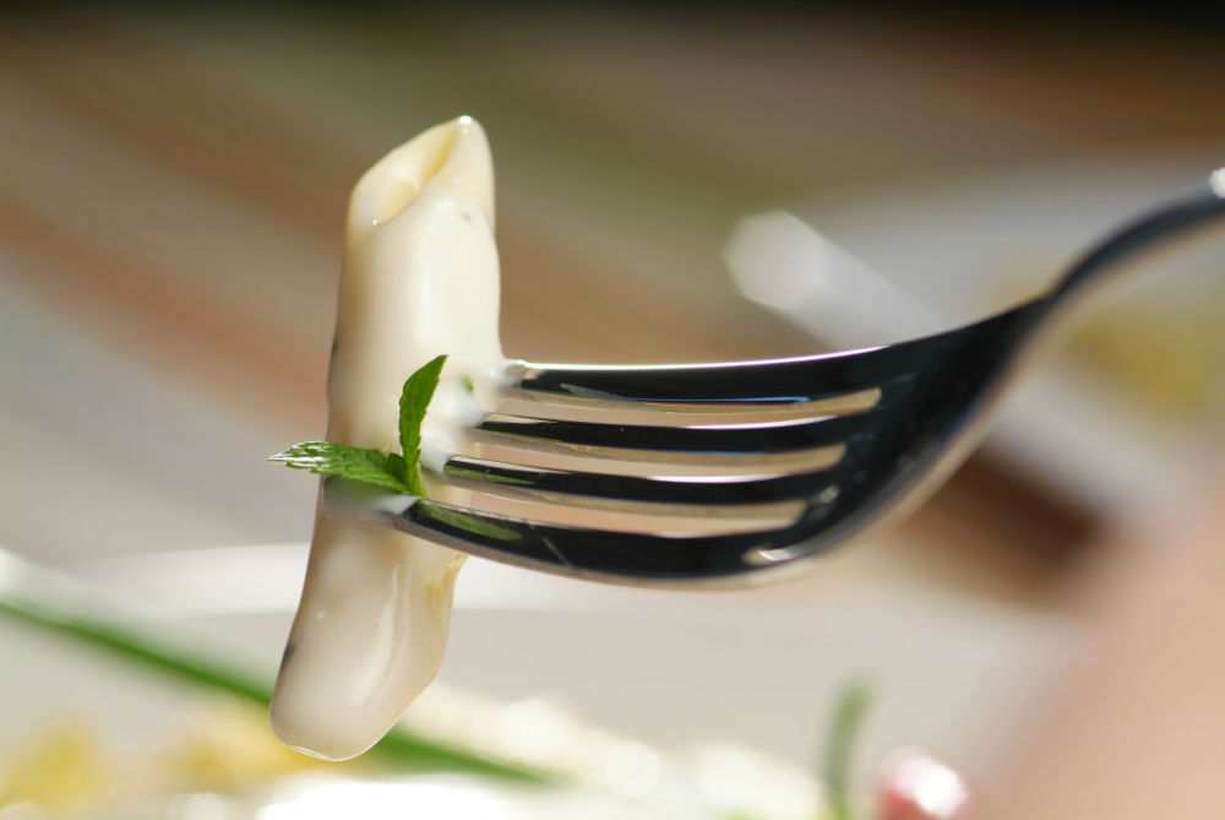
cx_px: 612
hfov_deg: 13.0
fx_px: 5382
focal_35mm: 158
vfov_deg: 8.7
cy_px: 410
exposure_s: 1/125
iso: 160
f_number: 5.6
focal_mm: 105
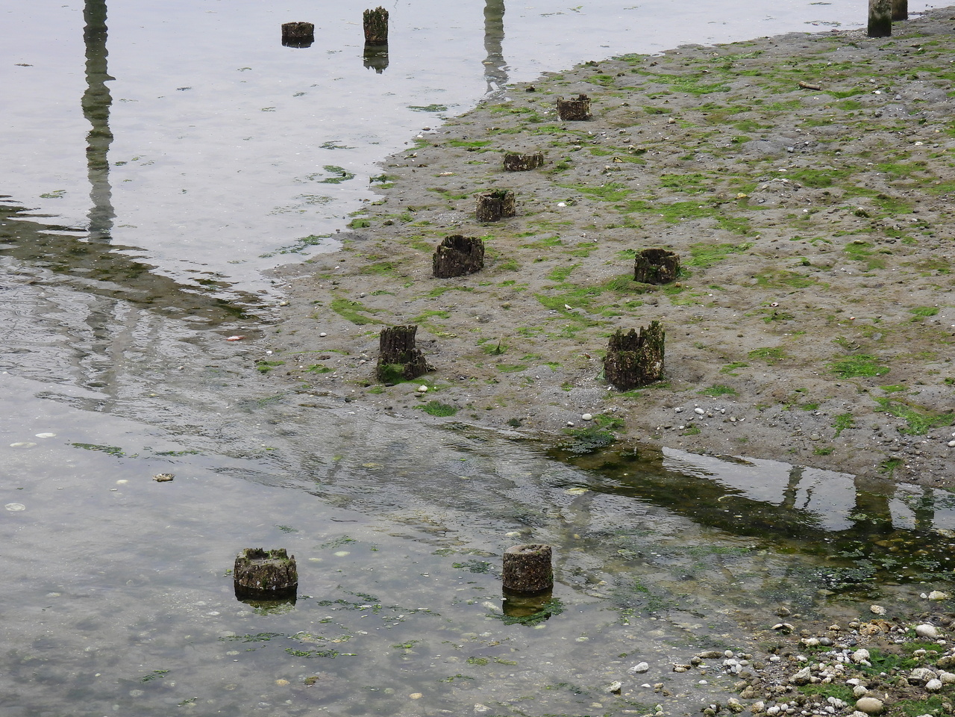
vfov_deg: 11.0
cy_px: 358
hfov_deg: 14.6
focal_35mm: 135
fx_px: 3724
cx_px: 478
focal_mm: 24.1
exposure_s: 1/60
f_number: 4
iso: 100
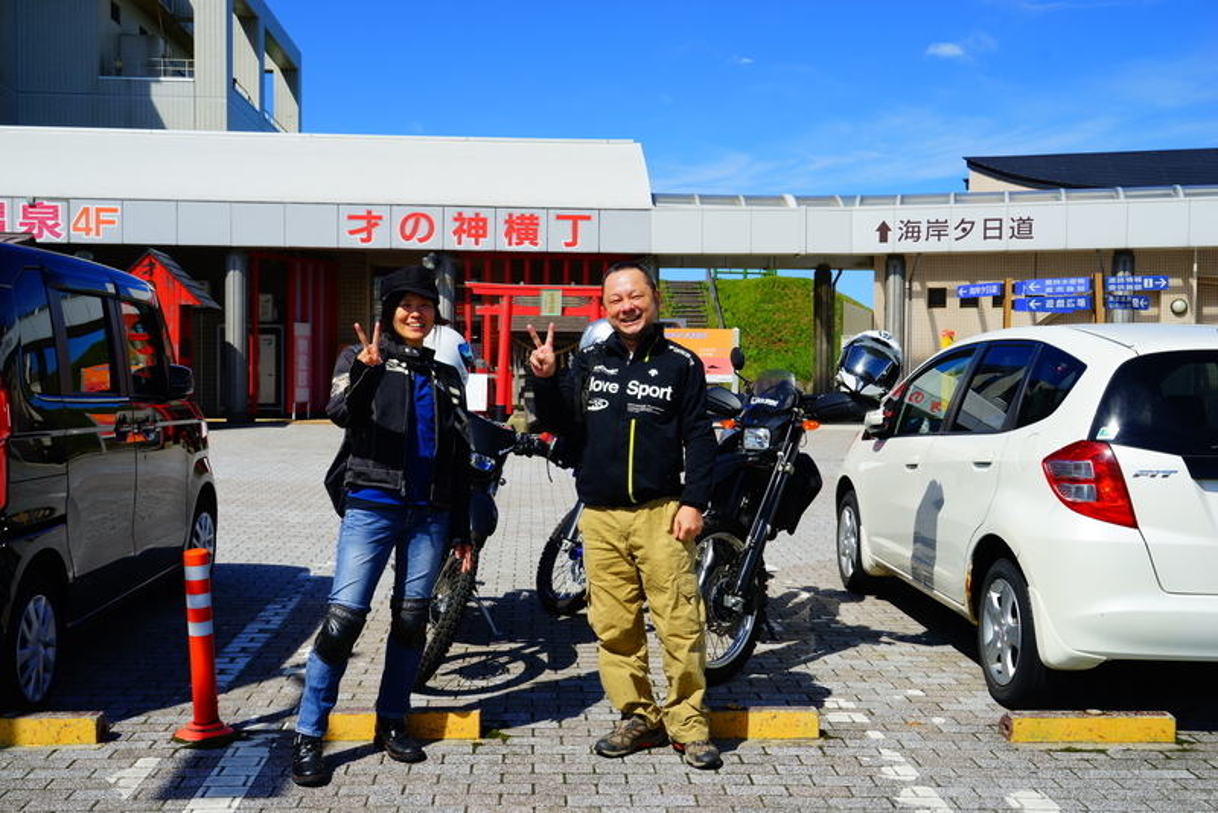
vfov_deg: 36.9
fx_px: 1218
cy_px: 406
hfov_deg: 53.1
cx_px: 609
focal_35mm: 36
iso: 100
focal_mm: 36
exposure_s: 1/200
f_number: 11
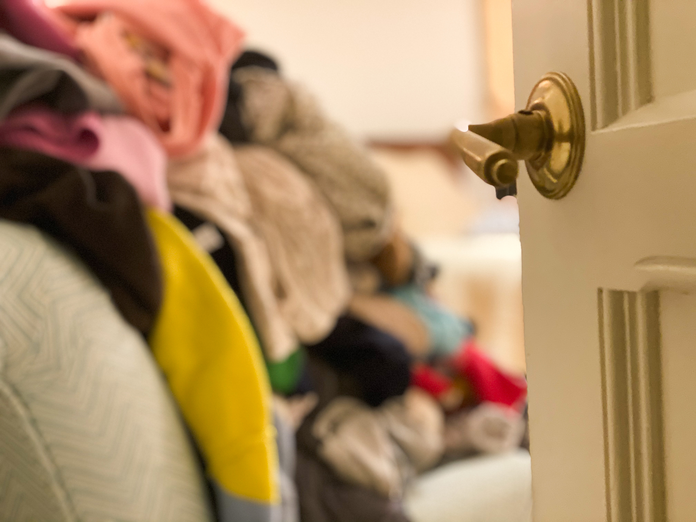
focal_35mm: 52
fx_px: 1046
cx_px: 348
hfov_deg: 36.8
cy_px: 261
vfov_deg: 28.0
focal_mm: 6
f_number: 2
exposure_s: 1/30
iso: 320
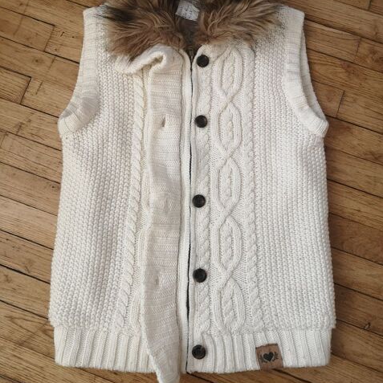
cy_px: 160
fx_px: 401
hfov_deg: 51.1
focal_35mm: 32
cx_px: 192
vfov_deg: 50.9
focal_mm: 3.95
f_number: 1.8
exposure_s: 1/101
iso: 50
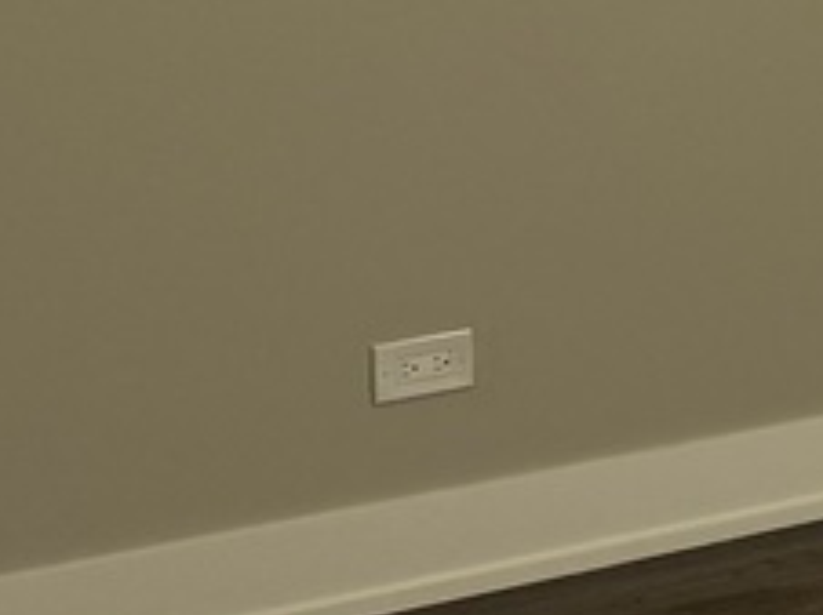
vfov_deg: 9.4
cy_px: -335
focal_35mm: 153
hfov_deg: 9.6
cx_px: 2564
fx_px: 3634
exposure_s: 1/443
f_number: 1.78
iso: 100
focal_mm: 6.76
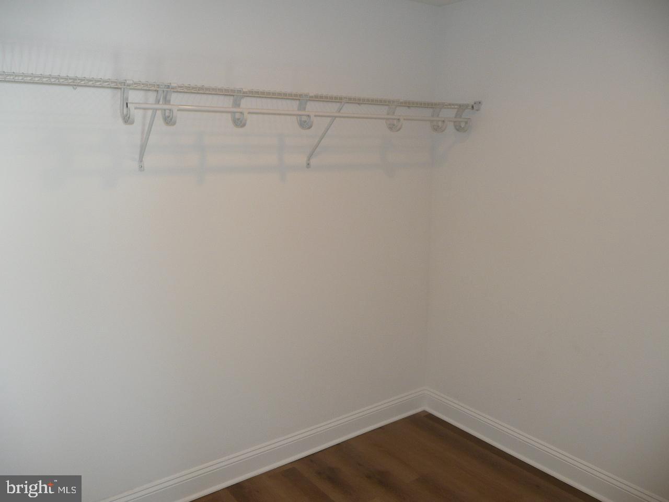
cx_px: 334
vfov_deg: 49.7
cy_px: 251
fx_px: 541
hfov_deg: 63.4
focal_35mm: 28
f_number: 3.3
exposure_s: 1/30
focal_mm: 4.6
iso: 100
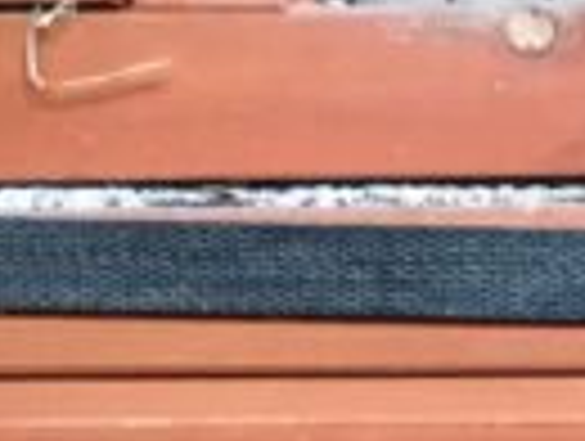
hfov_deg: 8.0
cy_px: 1539
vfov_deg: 5.9
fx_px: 3860
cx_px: 1395
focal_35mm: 228
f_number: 2.2
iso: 100
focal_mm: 4.15
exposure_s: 1/17
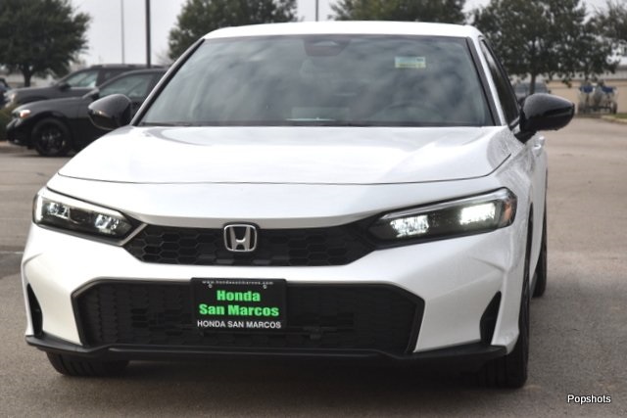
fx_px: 1568
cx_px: 314
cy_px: 209
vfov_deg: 15.2
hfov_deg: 22.6
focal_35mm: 90
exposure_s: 1/500
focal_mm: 60
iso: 200
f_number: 5.6
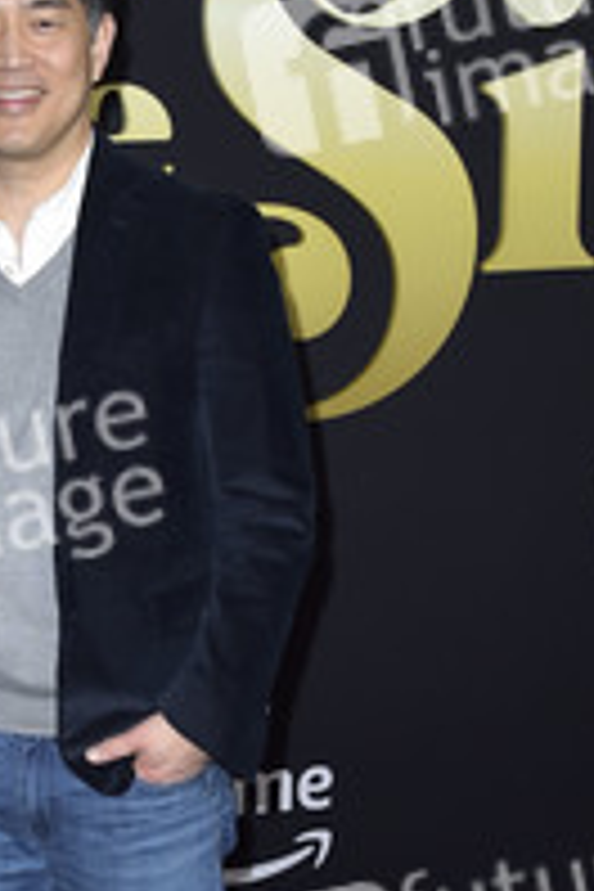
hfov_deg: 14.0
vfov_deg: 20.8
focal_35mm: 97
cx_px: 65
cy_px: 724
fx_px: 2401
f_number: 6.3
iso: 400
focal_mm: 48
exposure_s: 1/250
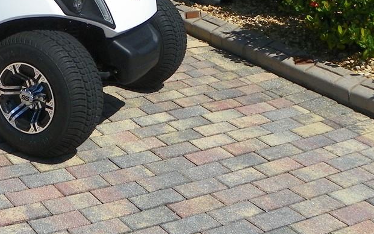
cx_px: 49
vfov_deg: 17.3
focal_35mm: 71
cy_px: -62
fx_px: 724
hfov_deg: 28.1
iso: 64
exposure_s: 1/500
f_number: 5.6
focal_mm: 4.6
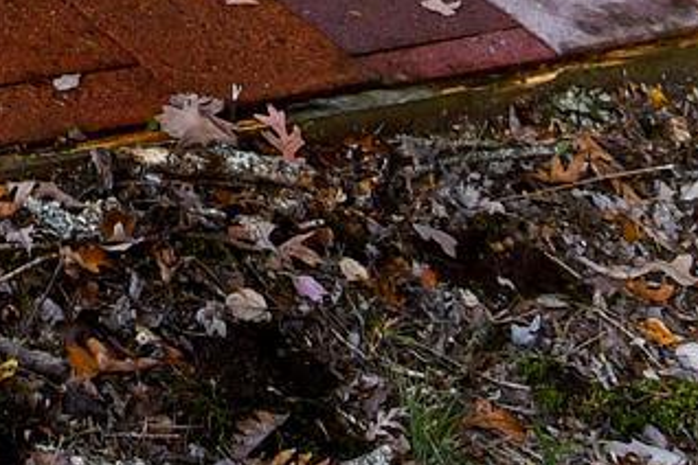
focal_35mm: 116
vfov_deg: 9.4
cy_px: -911
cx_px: -744
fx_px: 2249
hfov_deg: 14.4
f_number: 5.6
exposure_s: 1/125
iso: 200
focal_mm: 12
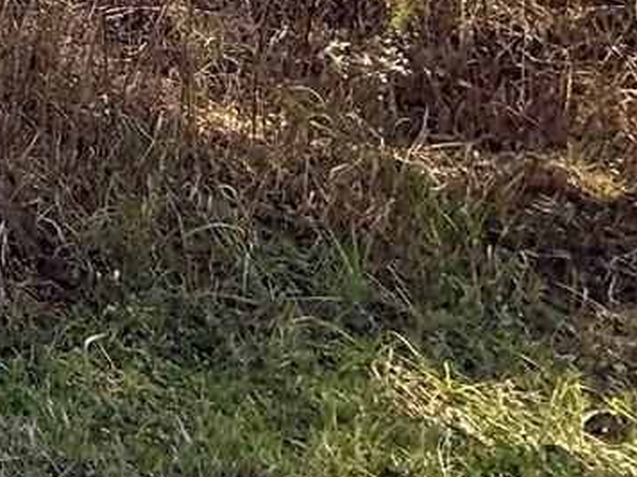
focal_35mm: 63
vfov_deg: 17.7
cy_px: -427
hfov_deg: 18.7
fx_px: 1159
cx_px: -650
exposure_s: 1/297
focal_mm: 2.22
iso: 64
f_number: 2.2
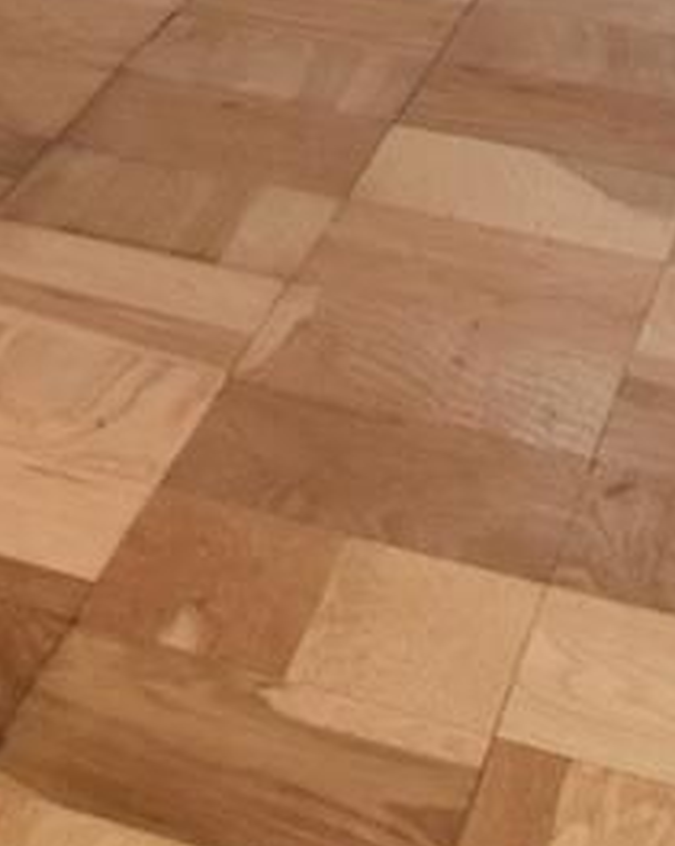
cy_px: -1031
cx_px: -1552
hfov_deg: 9.2
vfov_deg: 13.0
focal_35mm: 121
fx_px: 3016
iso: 640
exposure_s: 1/100
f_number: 11
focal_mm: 11
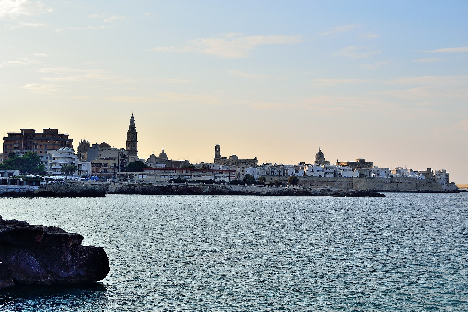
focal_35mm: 52
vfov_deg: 25.8
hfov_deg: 37.9
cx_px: 234
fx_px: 682
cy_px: 156
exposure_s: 1/250
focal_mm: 35
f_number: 8
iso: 100
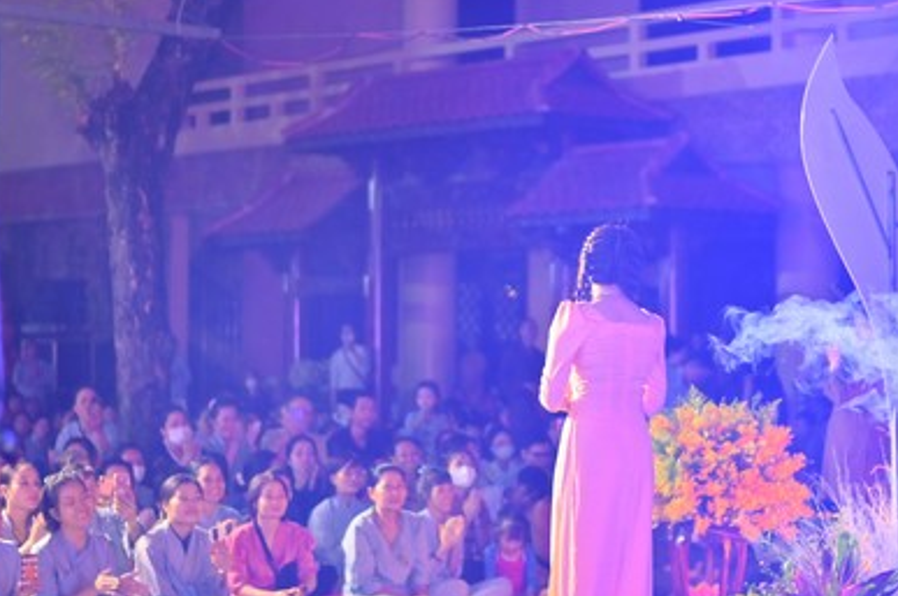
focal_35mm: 84
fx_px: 2093
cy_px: 246
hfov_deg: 24.2
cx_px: 515
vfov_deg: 16.2
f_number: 1.8
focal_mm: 50
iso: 1000
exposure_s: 1/200
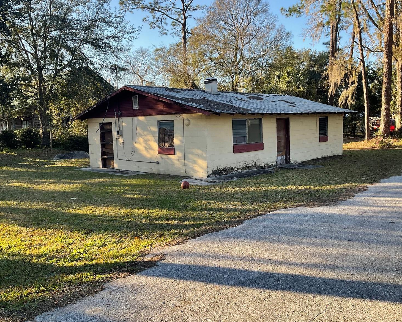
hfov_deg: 57.1
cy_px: 162
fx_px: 369
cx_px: 219
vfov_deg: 47.1
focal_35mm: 31
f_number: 1.8
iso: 16
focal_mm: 3
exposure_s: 1/312
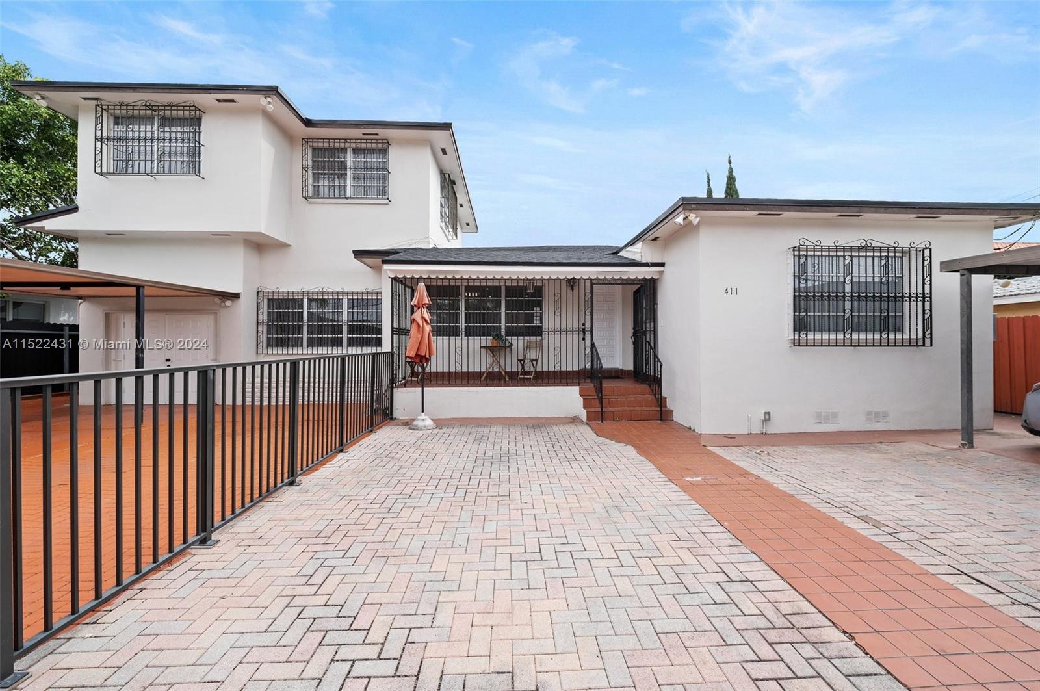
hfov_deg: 104.3
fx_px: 404
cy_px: 346
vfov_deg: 81.1
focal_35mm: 14
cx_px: 520
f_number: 8
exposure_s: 1/160
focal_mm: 14
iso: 200
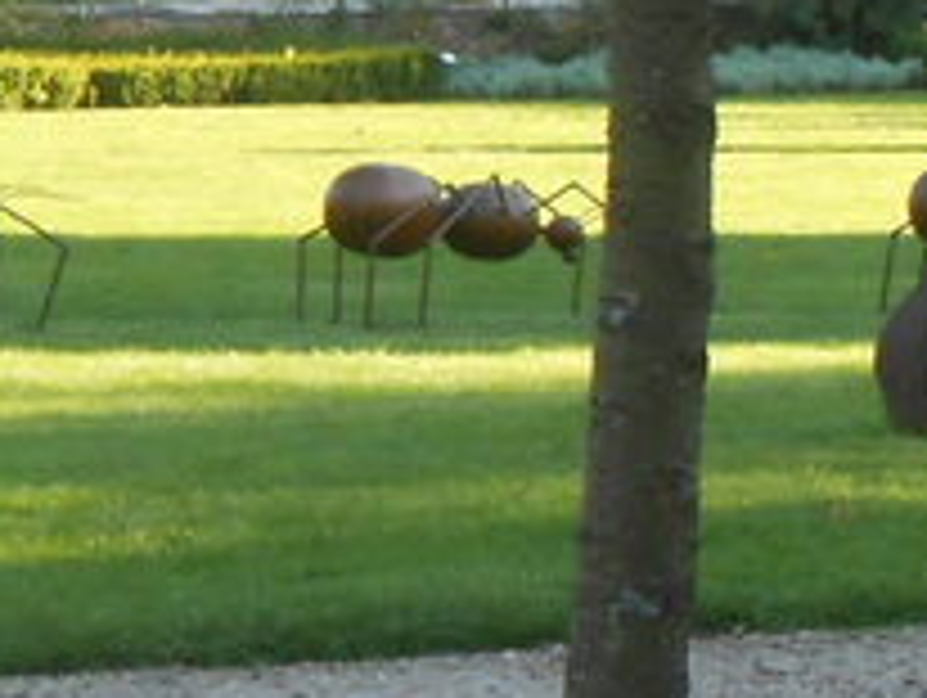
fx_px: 8392
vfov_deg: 4.7
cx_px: 2290
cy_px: -401
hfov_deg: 6.0
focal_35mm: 313
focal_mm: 11.3
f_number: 5.6
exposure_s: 1/50
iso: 80
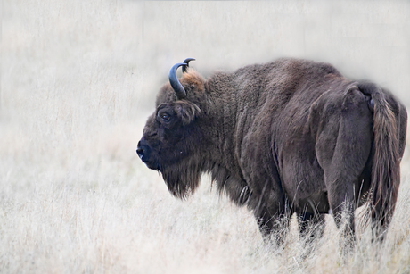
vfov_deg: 2.5
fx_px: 6379
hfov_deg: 3.7
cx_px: 205
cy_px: 137
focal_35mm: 560
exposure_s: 1/640
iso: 18000
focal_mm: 560
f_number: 6.3
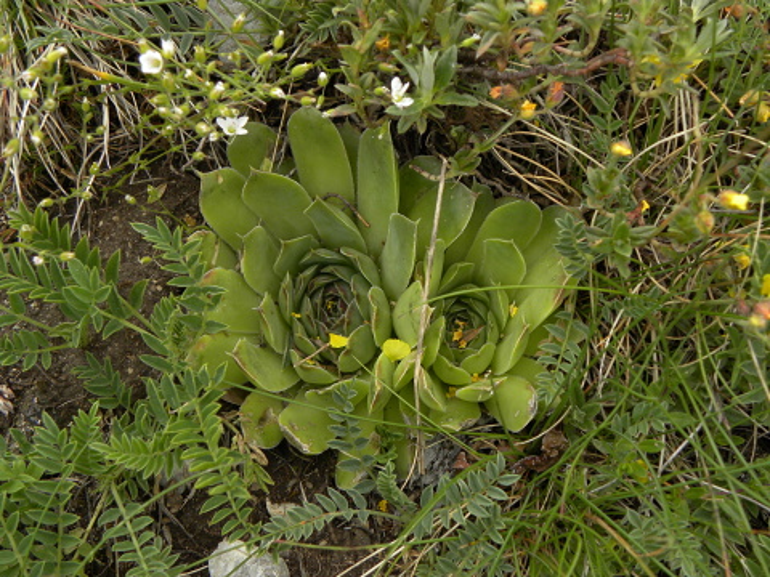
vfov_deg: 31.5
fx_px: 1023
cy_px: 288
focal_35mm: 46
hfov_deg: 41.2
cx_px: 385
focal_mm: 8.2
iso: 100
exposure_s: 1/250
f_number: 3.5
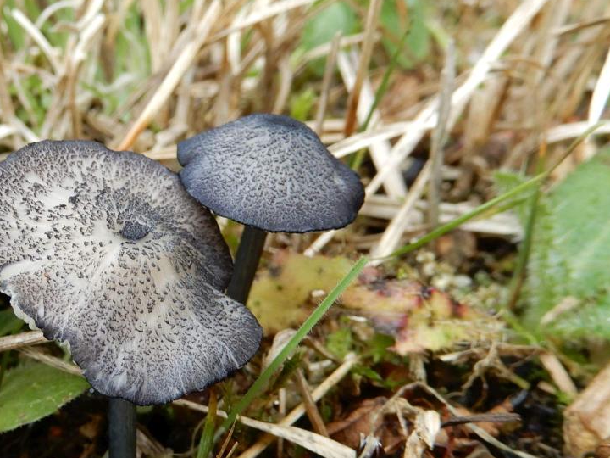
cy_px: 329
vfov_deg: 35.4
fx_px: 705
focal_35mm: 40
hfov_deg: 45.5
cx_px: 167
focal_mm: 4.3
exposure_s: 1/50
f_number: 3.4
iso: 80
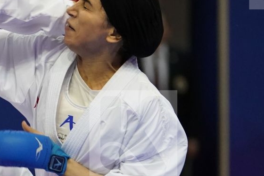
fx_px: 3441
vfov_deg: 2.9
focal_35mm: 469
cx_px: -26
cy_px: 133
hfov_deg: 4.4
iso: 3200
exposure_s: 1/1000
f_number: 2.8
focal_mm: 146
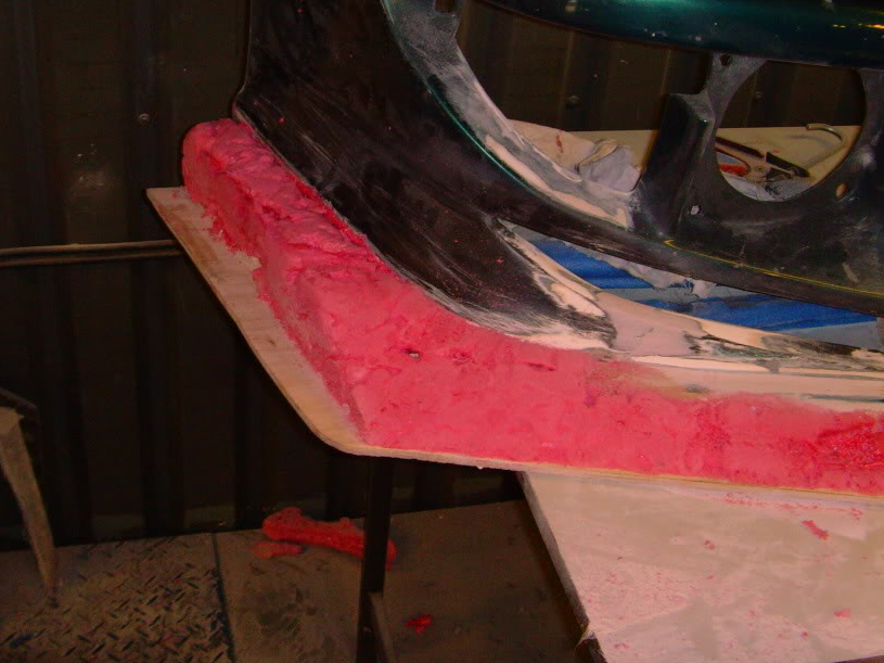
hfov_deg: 38.8
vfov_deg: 29.6
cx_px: 383
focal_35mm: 49
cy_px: 276
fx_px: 1251
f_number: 3.5
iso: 200
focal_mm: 6.6
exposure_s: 1/45
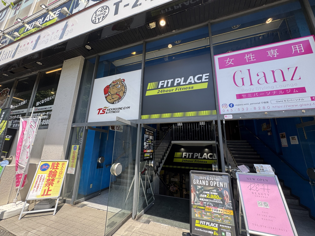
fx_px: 127
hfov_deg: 102.1
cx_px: 158
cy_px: 118
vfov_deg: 85.7
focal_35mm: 14
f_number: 2.2
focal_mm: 2.22
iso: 40
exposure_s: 1/295
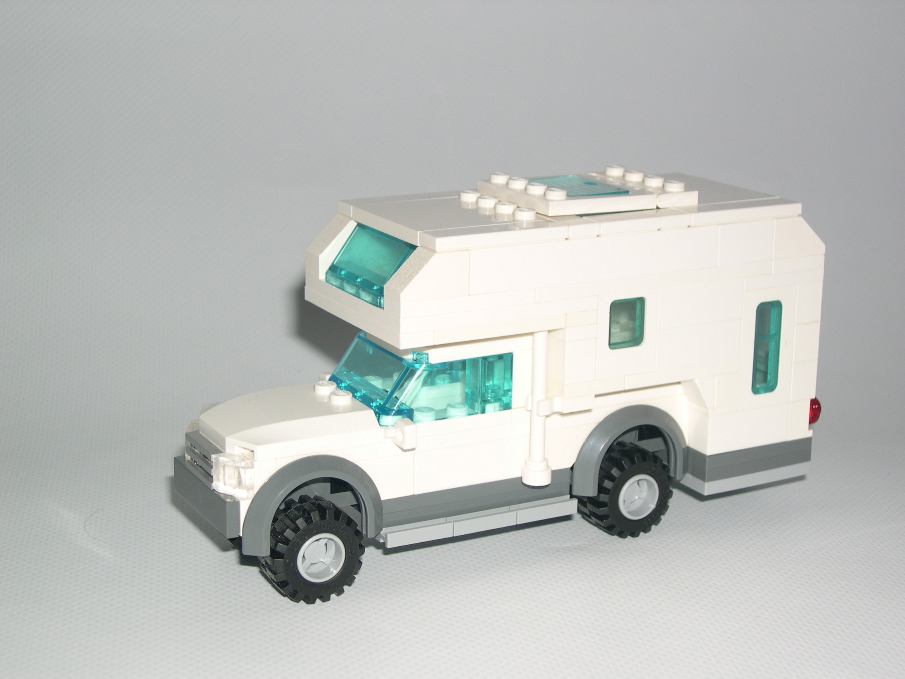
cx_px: 452
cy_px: 340
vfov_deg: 23.7
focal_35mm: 62
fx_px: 1621
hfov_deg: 31.2
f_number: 3.5
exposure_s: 1/60
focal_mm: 13.2
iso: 100
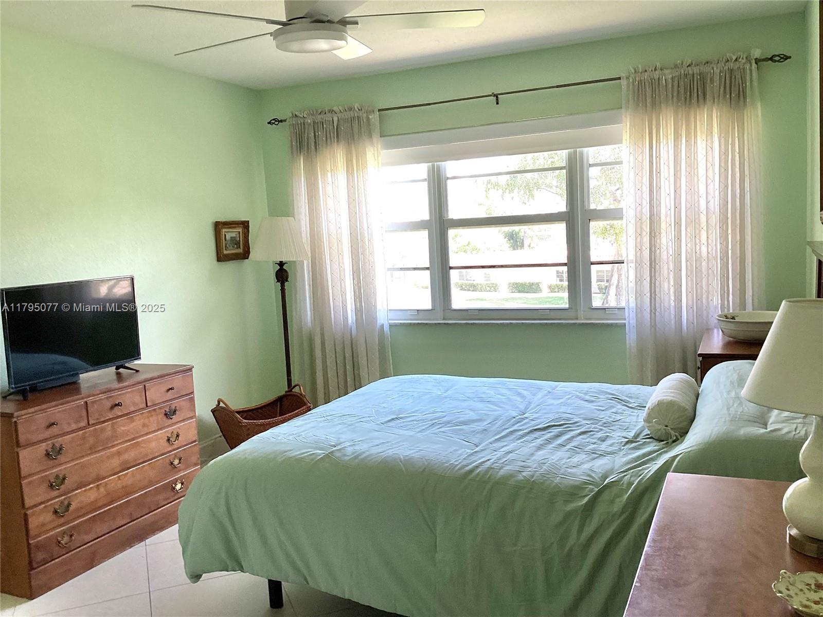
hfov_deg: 58.4
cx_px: 412
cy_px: 308
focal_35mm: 31
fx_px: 737
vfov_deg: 45.4
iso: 80
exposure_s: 1/120
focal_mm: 3.3
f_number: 2.4
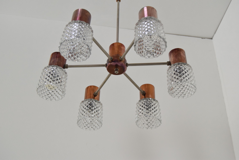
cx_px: 120
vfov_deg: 25.8
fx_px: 349
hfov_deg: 37.8
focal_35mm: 52
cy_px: 80
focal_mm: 35
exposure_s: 1/160
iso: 1600
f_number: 6.3
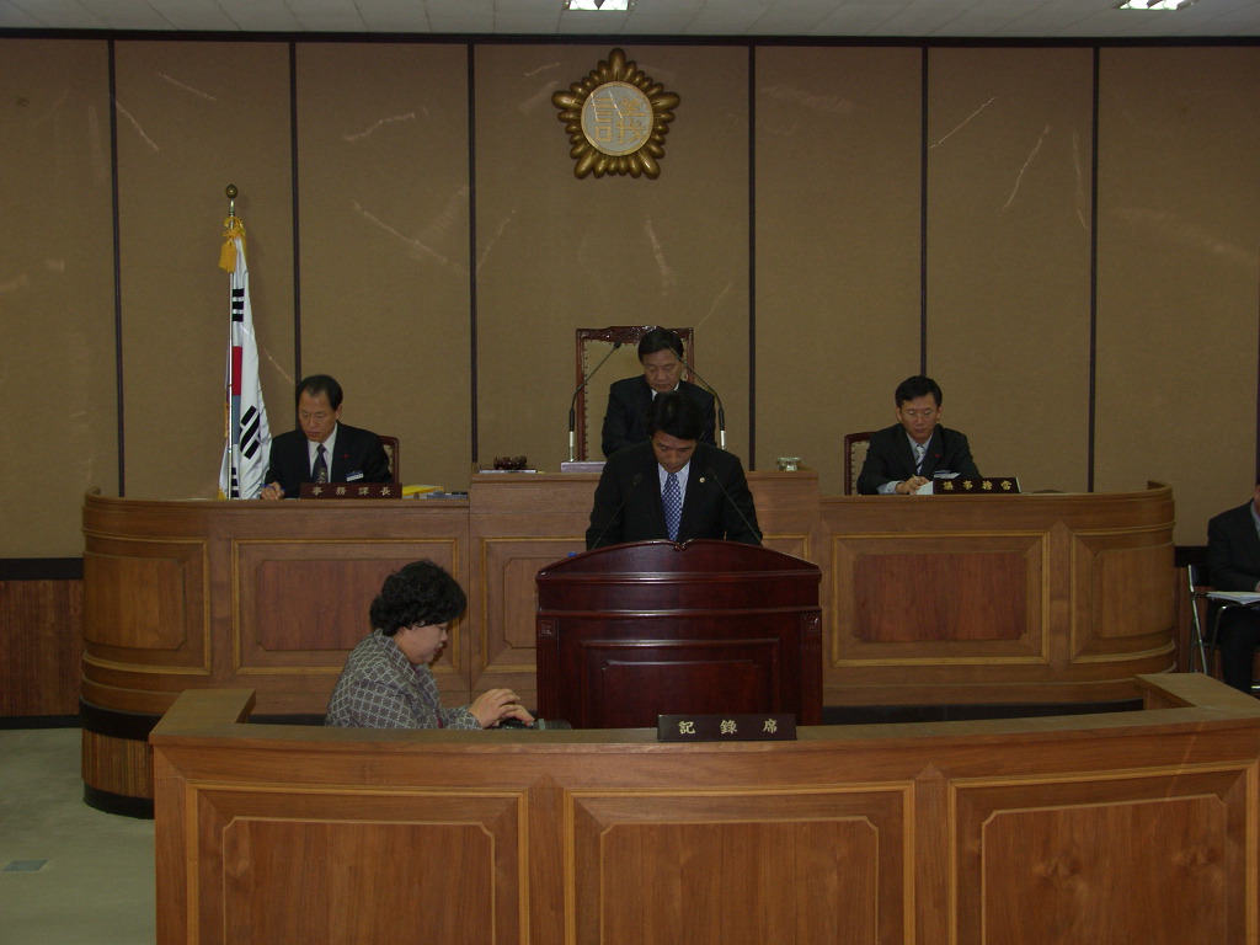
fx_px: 2184
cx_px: 630
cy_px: 472
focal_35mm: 60
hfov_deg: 32.2
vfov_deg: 24.4
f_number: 2.8
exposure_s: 1/60
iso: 100
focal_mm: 15.5
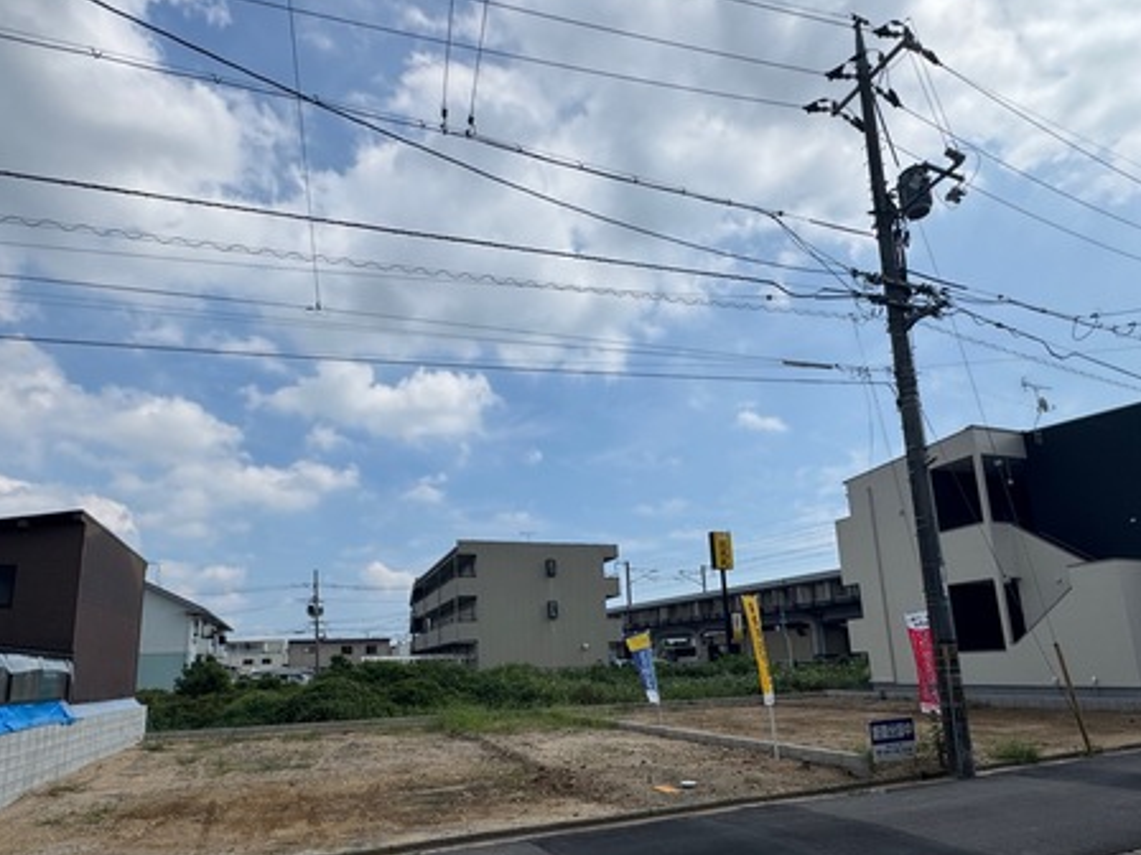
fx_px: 659
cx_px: 550
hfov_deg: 81.7
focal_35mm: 20
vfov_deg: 65.0
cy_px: 537
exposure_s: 1/3906
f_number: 2.2
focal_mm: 2.22
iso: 50
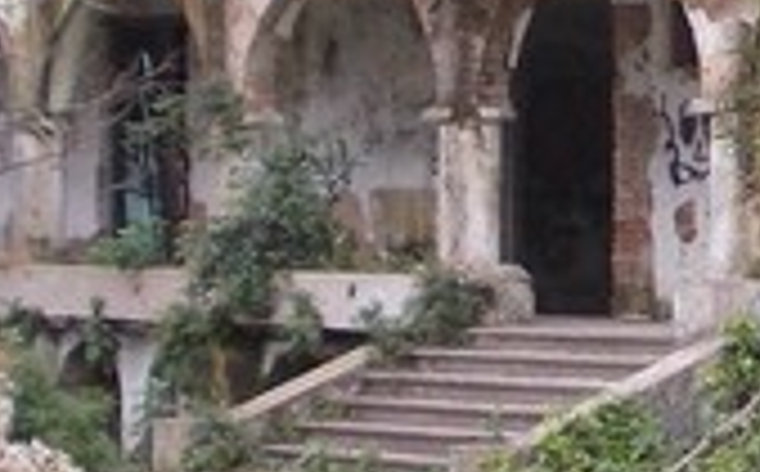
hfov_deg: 11.2
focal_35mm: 183
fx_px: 3784
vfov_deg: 7.1
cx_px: 998
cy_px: 144
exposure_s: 1/160
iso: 80
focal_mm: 5.3
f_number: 3.1
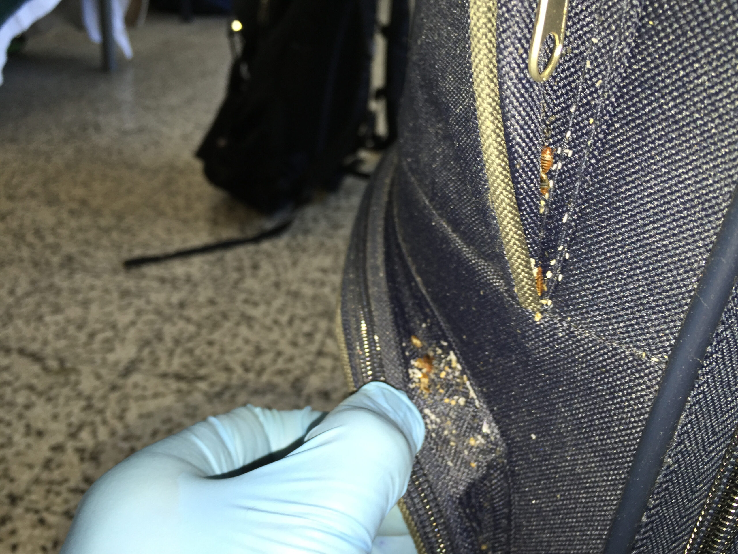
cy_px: 277
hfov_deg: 61.7
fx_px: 618
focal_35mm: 29
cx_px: 369
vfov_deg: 48.2
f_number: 2.2
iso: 32
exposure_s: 1/52
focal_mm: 4.15
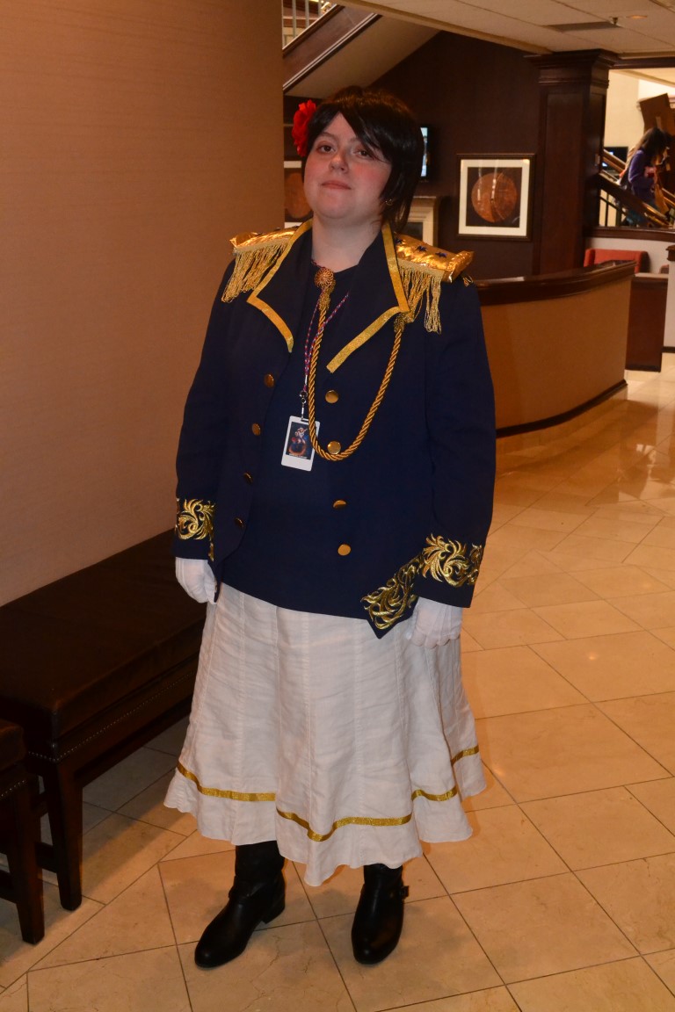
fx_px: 1097
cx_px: 338
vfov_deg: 49.6
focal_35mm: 39
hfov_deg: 34.2
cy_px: 506
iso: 3200
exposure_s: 1/60
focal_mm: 26
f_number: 7.1
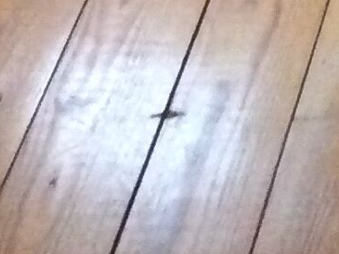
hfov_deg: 7.9
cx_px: 888
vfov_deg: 6.1
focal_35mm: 227
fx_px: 2221
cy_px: -483
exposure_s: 1/25
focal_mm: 3.3
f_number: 2.4
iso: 320
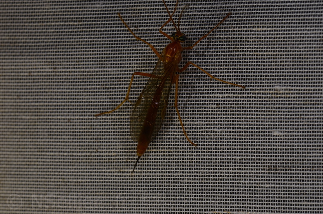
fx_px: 1141
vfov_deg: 10.7
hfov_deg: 16.1
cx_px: 162
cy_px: 107
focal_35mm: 128
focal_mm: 85
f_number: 22
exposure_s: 1/60
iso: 100
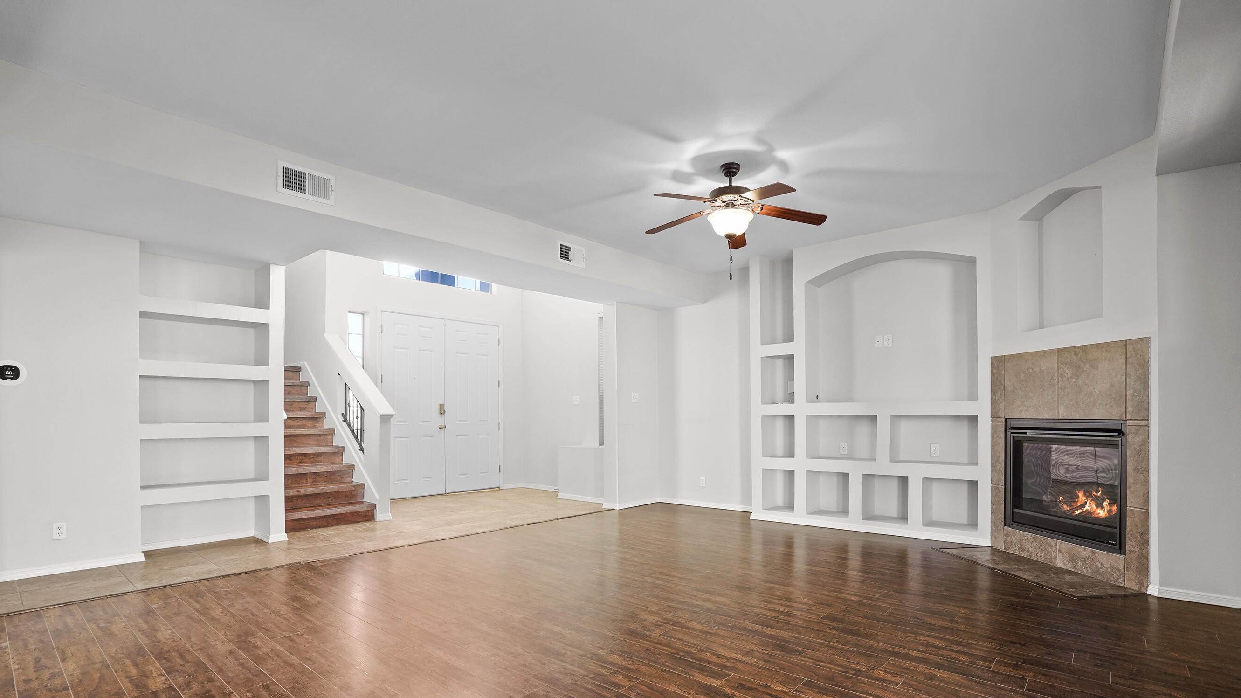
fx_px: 559
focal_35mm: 17
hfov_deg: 95.9
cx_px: 623
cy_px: 409
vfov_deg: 63.5
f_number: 8
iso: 1000
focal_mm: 16
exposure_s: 1/2.5
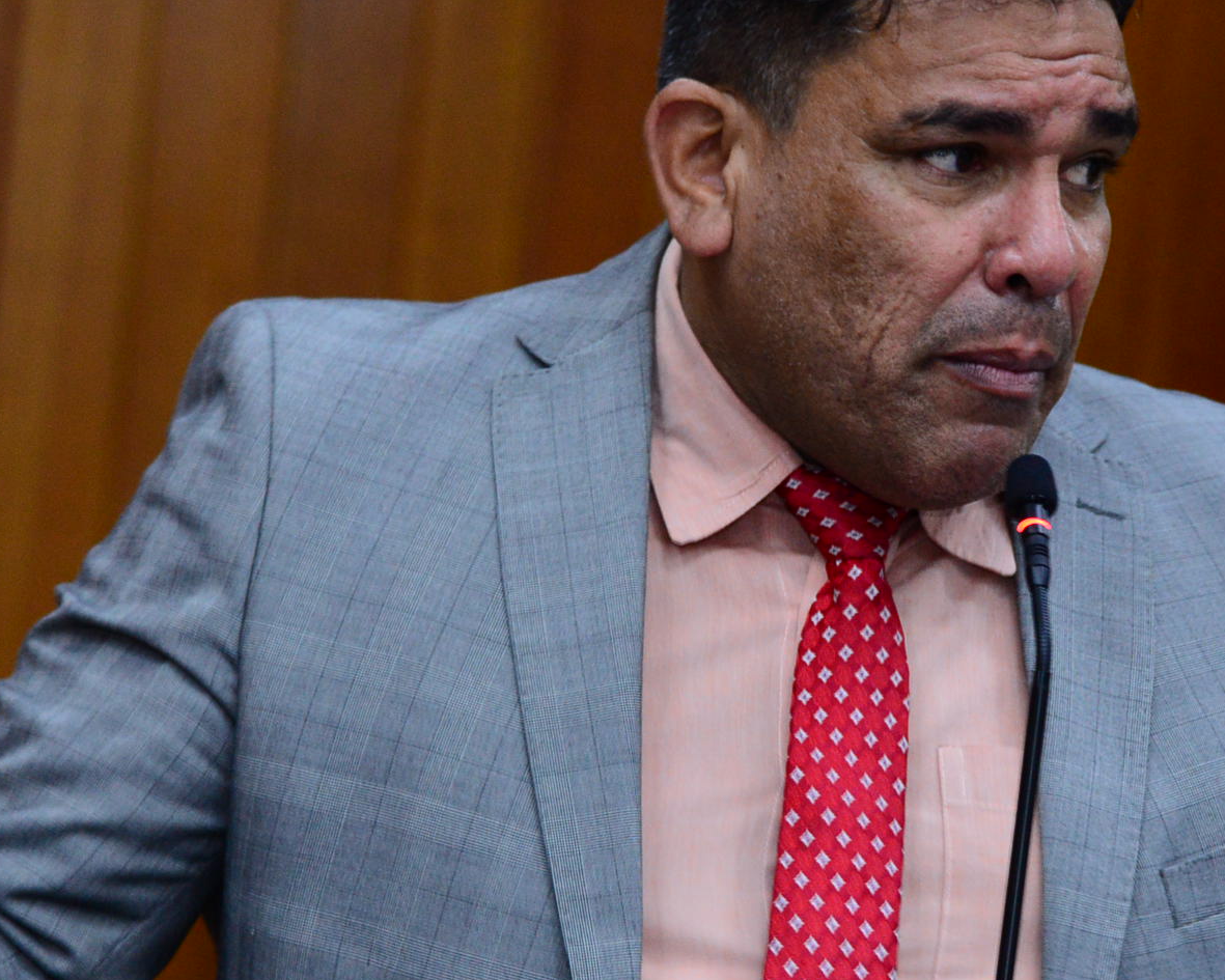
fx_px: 10406
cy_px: 559
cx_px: 950
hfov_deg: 6.7
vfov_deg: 5.4
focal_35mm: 287
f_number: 4.5
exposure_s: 1/60
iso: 1600
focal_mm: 120
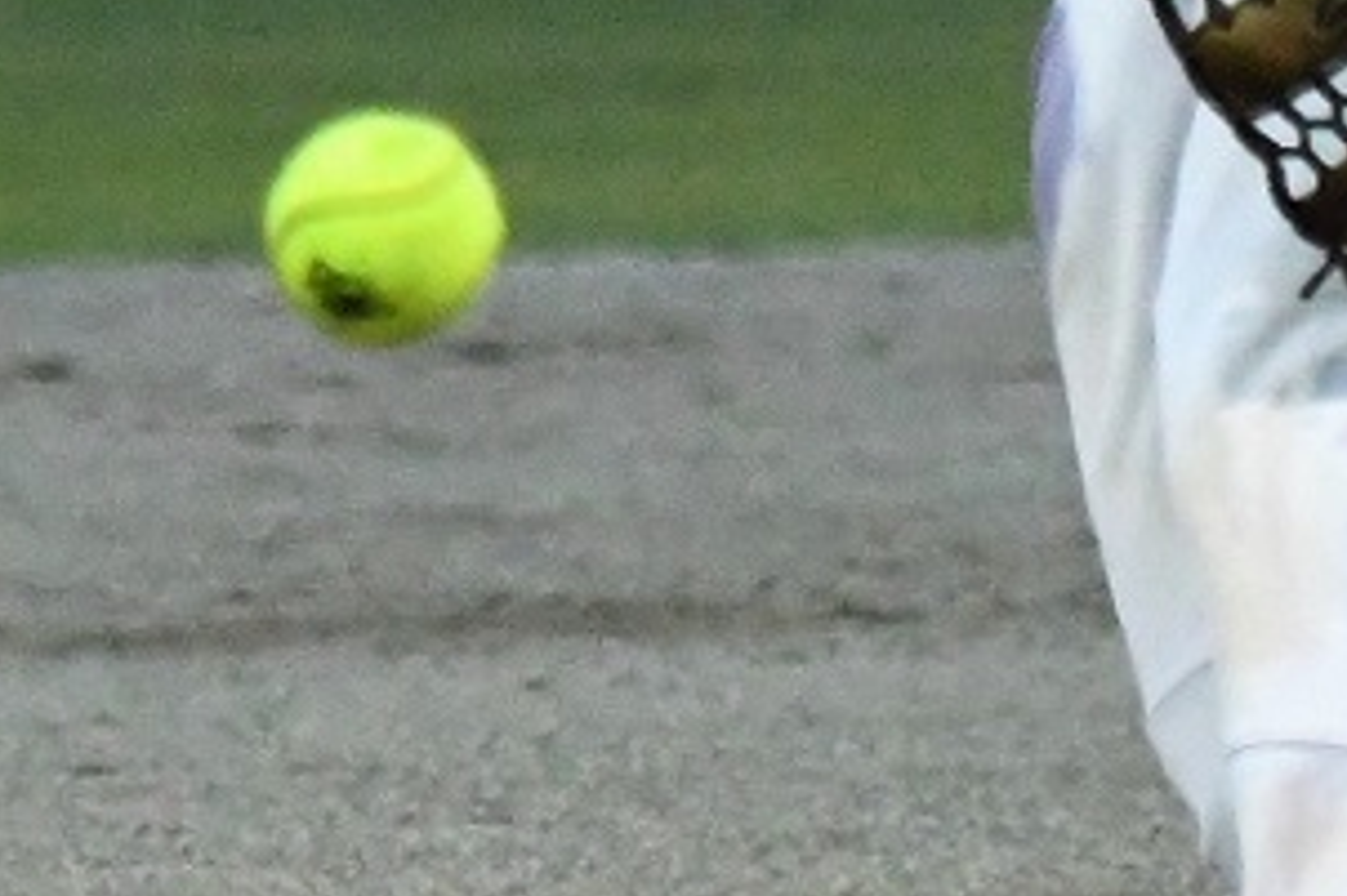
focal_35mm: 692
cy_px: -218
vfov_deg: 2.0
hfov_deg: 3.0
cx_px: 1418
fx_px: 25885
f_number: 2.8
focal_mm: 105
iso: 8000
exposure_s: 1/1000
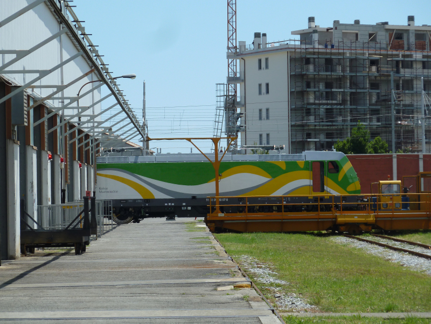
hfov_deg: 13.4
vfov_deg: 10.1
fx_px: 1830
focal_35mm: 147
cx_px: 216
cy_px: 162
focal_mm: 24.1
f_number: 5
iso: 80
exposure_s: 1/500
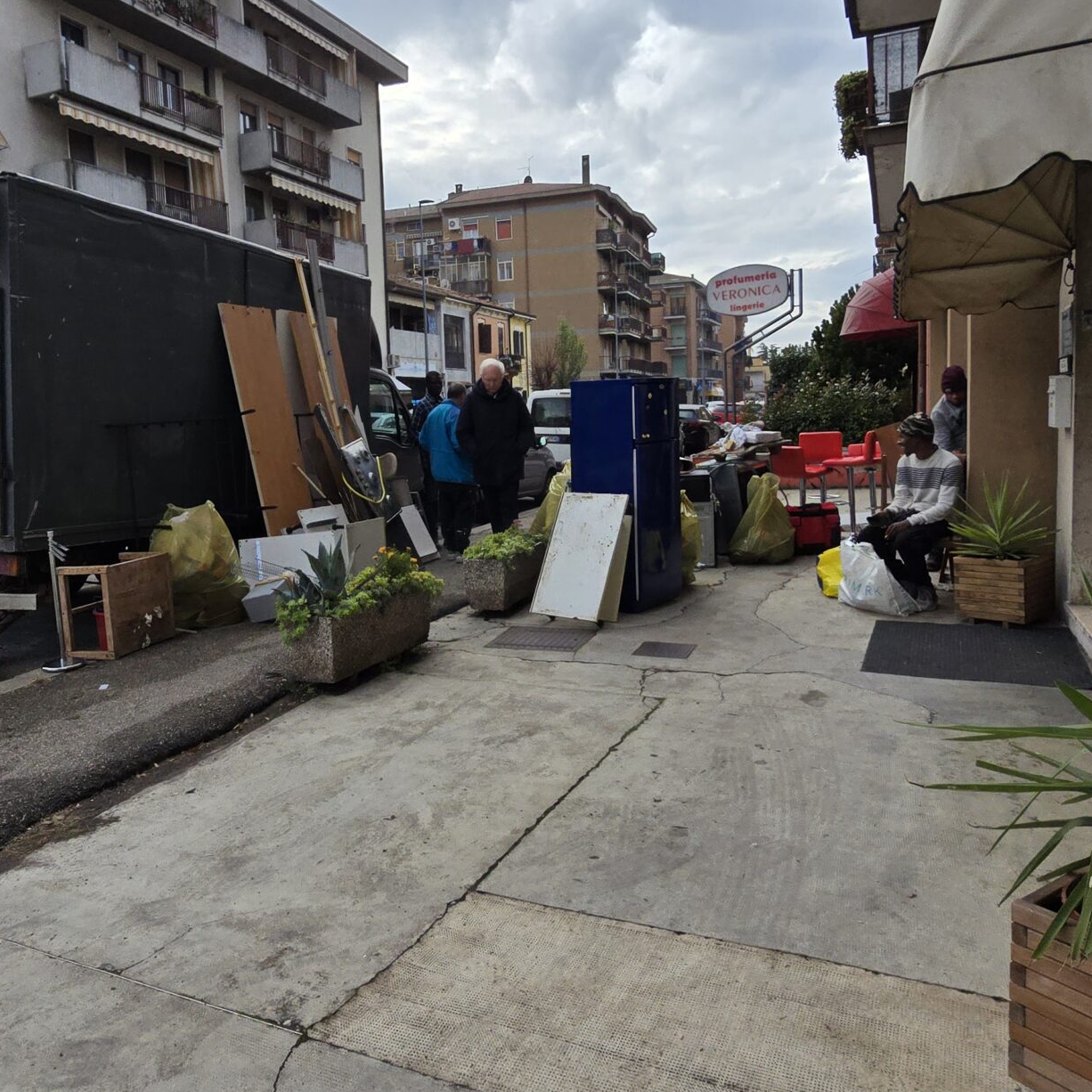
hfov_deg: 64.7
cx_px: 467
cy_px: 489
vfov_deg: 64.9
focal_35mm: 24
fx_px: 857
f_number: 2.2
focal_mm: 2.2
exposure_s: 1/1418
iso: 50
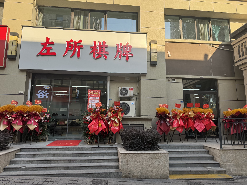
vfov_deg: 56.9
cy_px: 92
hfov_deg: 71.6
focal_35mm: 24
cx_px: 124
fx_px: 171
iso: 80
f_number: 1.78
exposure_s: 1/952
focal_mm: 6.86
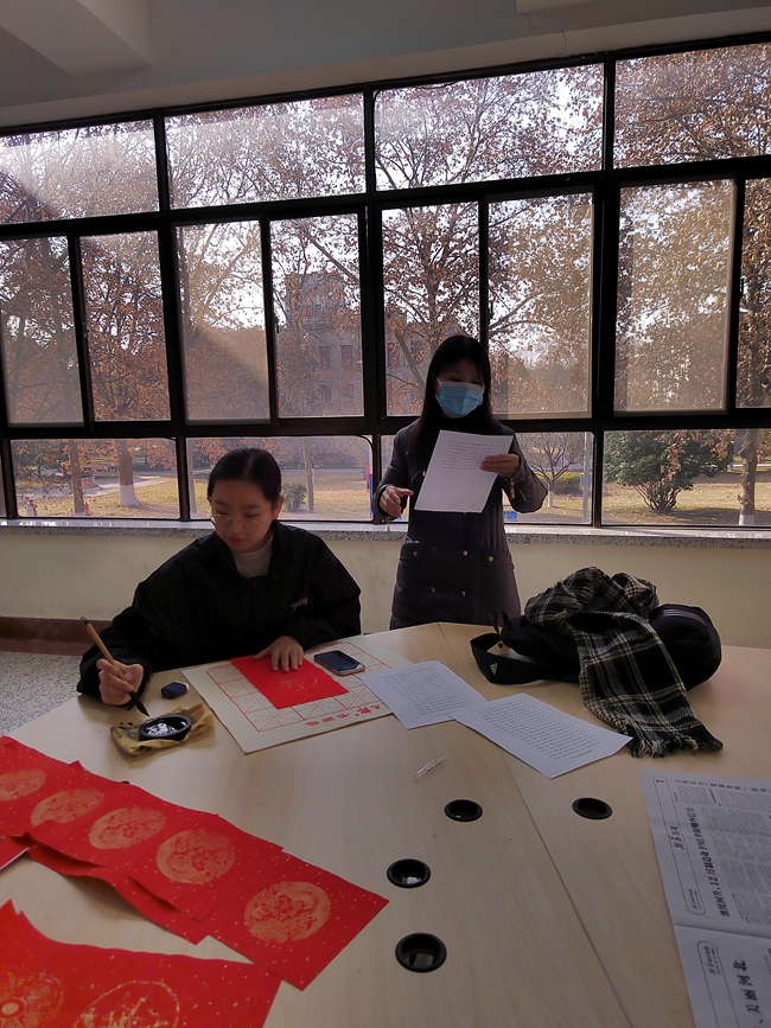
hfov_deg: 58.9
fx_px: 683
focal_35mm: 23
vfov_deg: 73.9
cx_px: 386
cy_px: 514
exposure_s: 1/120
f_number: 1.9
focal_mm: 5.52
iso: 101
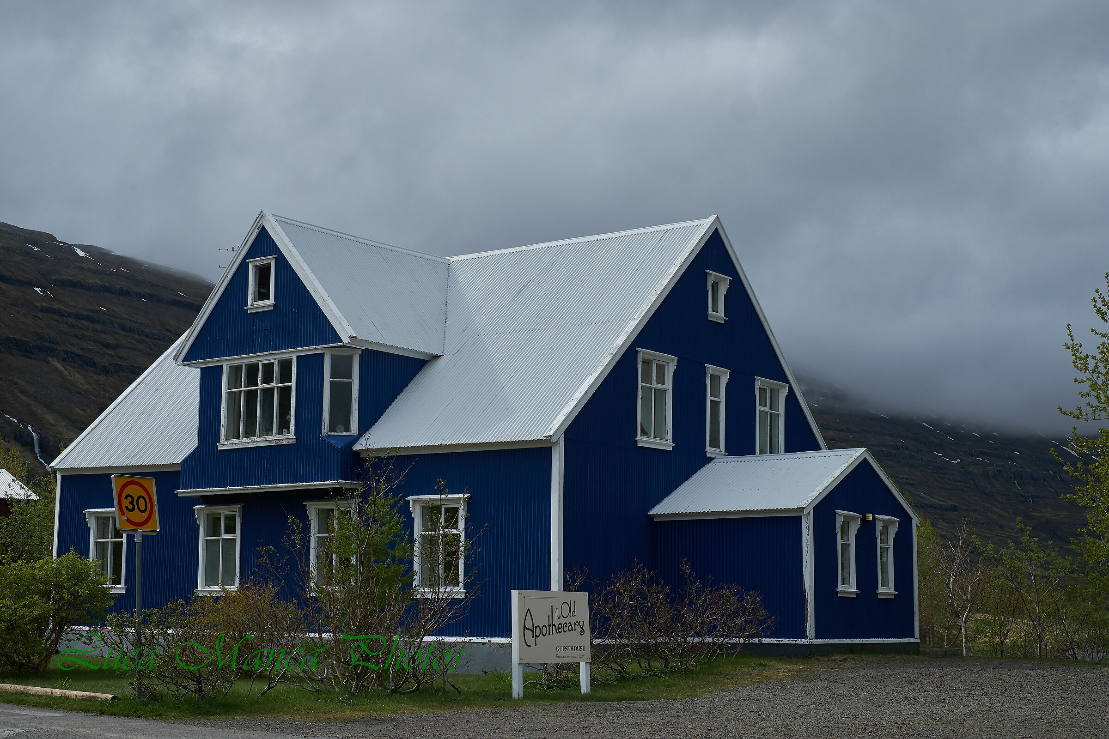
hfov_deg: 37.5
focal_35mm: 53
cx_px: 554
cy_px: 370
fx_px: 1633
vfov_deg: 25.5
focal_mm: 35
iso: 640
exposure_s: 1/1500
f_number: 7.1
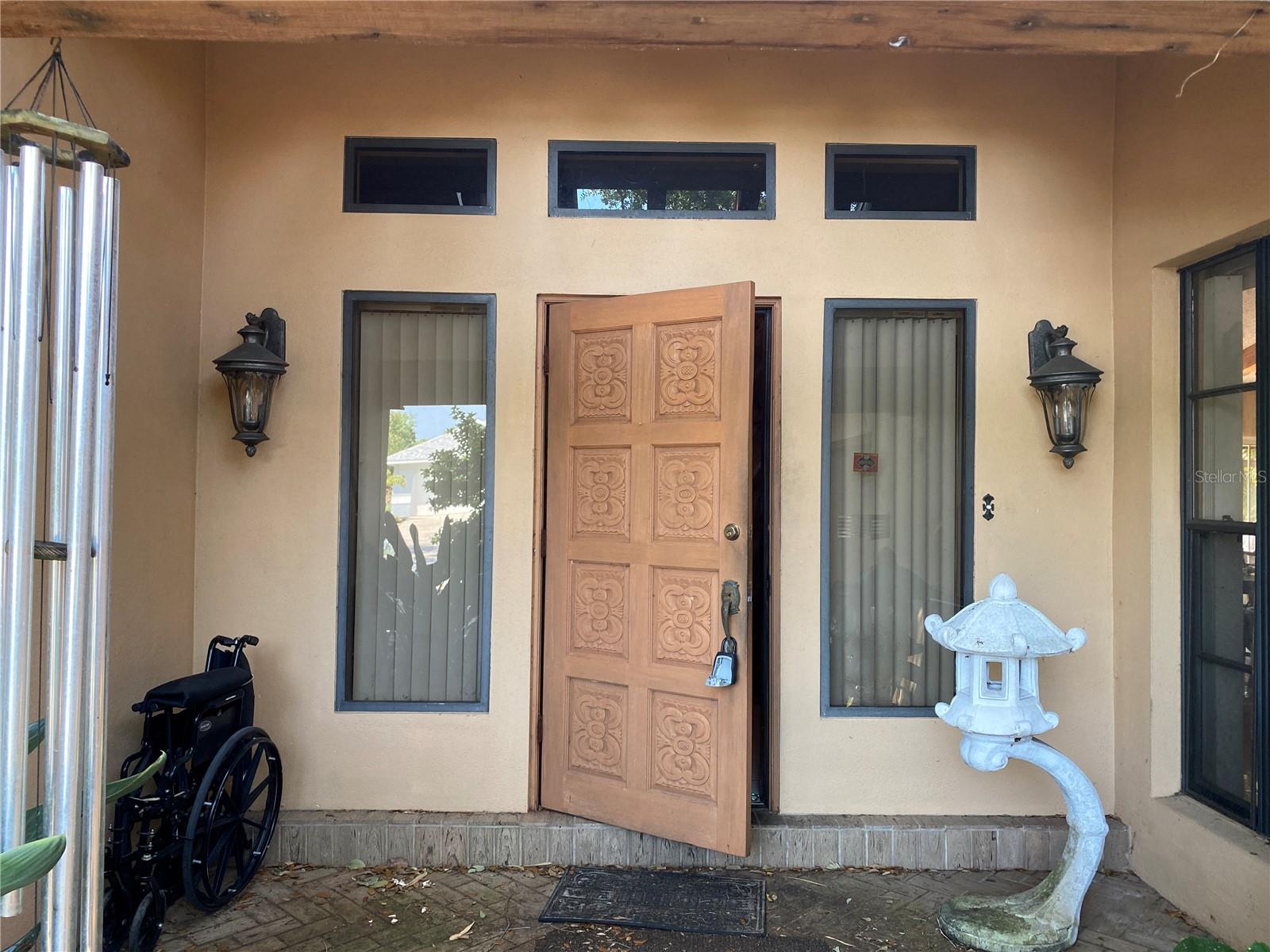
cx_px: 635
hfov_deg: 67.3
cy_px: 476
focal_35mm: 26
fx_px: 954
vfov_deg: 53.1
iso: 125
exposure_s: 1/121
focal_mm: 4.25
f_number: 1.8
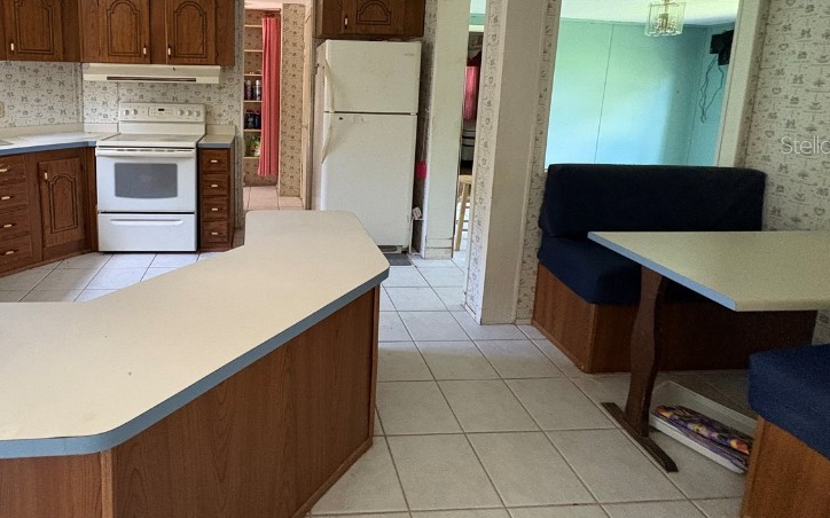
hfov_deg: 80.5
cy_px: 144
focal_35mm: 21
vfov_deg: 55.1
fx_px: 475
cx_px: 302
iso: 640
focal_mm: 2.22
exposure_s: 1/60
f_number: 2.2
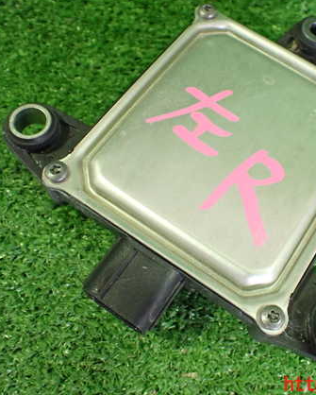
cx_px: 214
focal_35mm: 42
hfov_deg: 35.3
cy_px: 184
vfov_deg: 43.8
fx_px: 490
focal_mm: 5.4
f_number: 2.3
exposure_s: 1/40
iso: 800
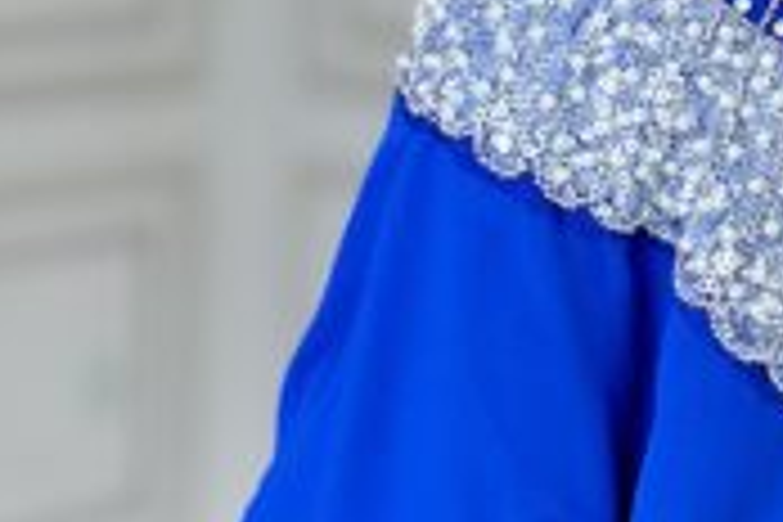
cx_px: 810
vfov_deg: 8.9
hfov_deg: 13.2
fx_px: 3327
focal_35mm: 153
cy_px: -74
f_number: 1.78
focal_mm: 6.86
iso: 100
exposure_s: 1/100
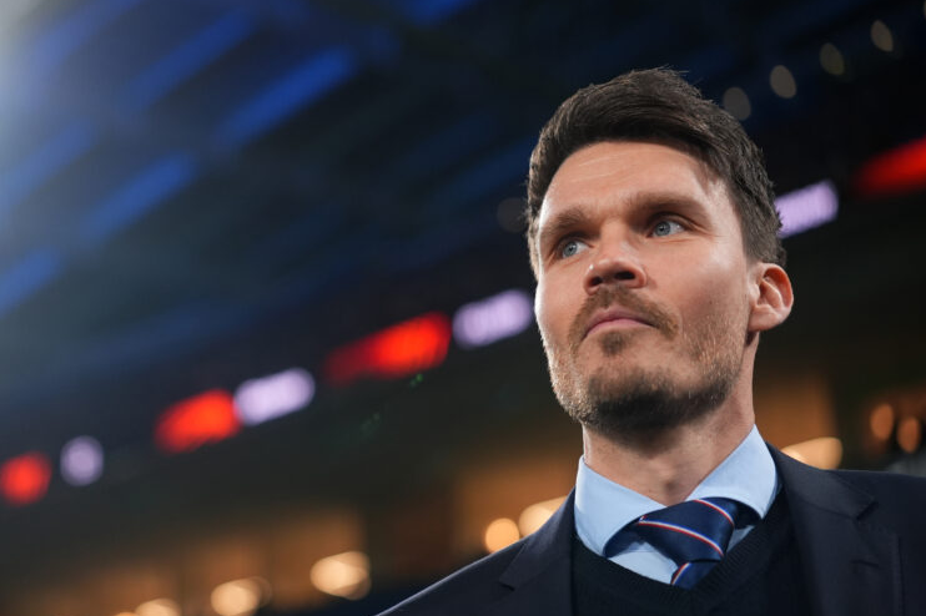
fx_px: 1851
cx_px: 267
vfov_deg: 18.9
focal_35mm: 72
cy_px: 339
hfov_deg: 27.8
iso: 1250
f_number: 2
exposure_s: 1/1600
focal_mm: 50
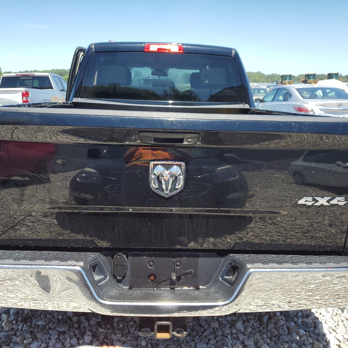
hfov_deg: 52.5
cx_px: 175
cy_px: 172
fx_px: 353
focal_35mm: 31
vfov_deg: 52.5
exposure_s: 1/1667
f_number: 1.5
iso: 50
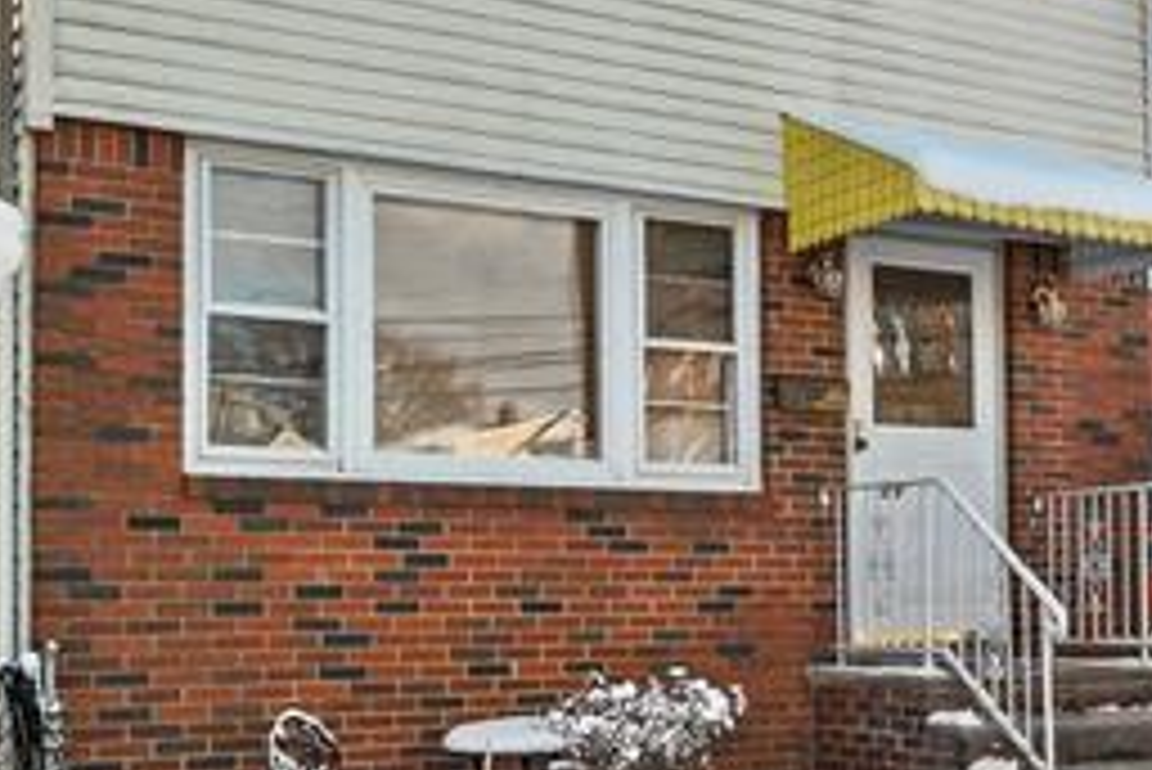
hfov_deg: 32.6
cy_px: 63
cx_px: 1170
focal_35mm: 56
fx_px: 1793
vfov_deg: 23.5
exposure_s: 1/80
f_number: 9
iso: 200
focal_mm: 14
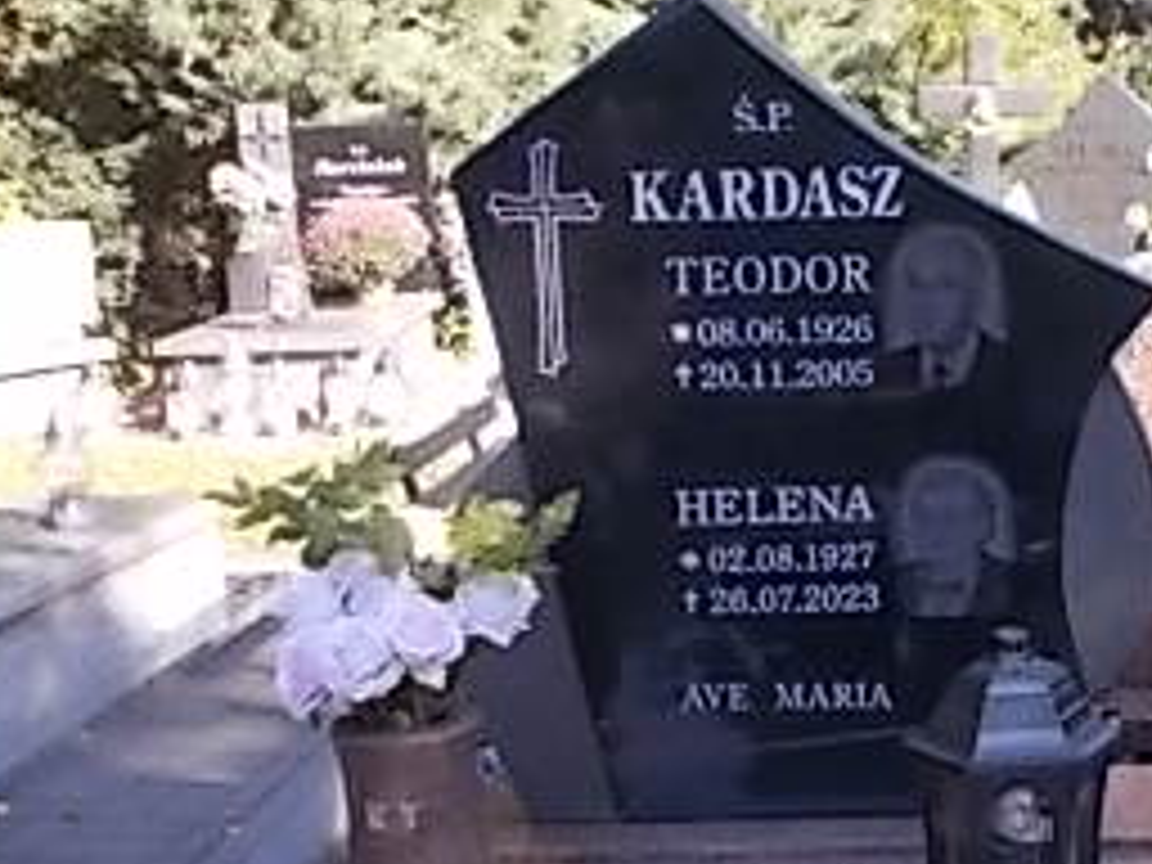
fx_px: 2163
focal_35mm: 65
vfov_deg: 22.4
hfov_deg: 29.1
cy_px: 612
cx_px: 945
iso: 80
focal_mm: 4.6
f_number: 3.2
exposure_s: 1/160
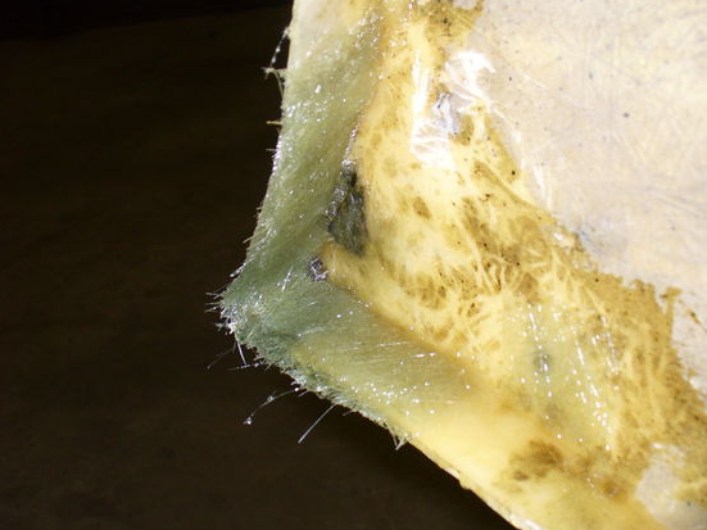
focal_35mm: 43
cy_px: 282
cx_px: 379
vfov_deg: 33.6
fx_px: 878
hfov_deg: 43.8
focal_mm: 6.1
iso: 100
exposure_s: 1/30
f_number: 2.8
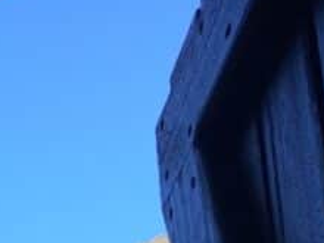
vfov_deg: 10.1
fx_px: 1264
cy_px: 507
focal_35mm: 135
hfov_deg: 13.9
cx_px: -128
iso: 32
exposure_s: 1/351
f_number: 2.2
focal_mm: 4.15
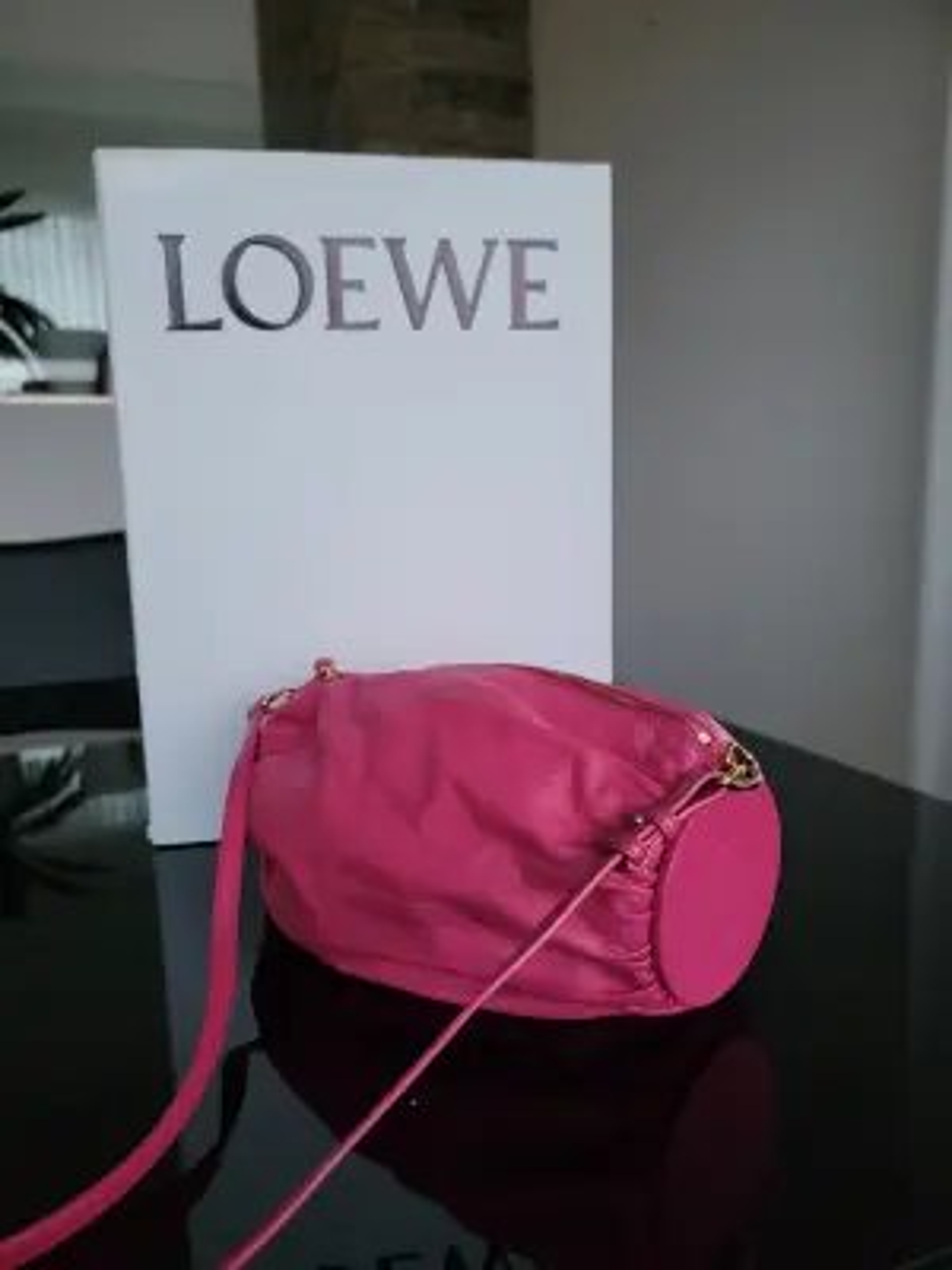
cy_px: 635
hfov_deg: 56.8
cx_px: 476
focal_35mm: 24
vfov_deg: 71.6
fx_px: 880
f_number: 1.8
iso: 640
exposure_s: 1/50
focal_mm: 6.7
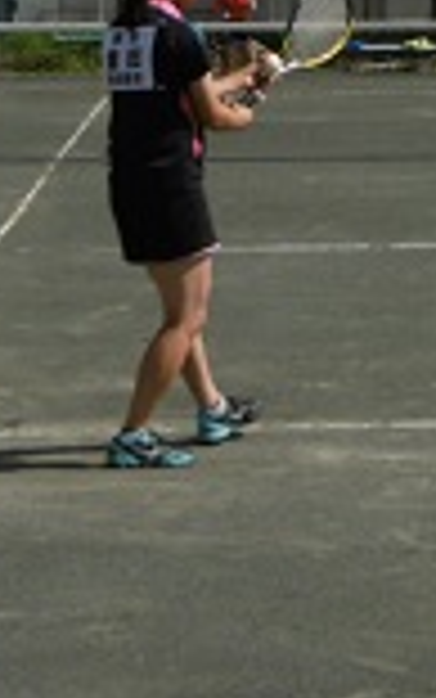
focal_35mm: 141
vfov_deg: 14.4
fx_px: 2678
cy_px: -104
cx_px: 436
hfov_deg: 9.2
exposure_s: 1/160
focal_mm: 7.7
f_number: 3.8
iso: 100
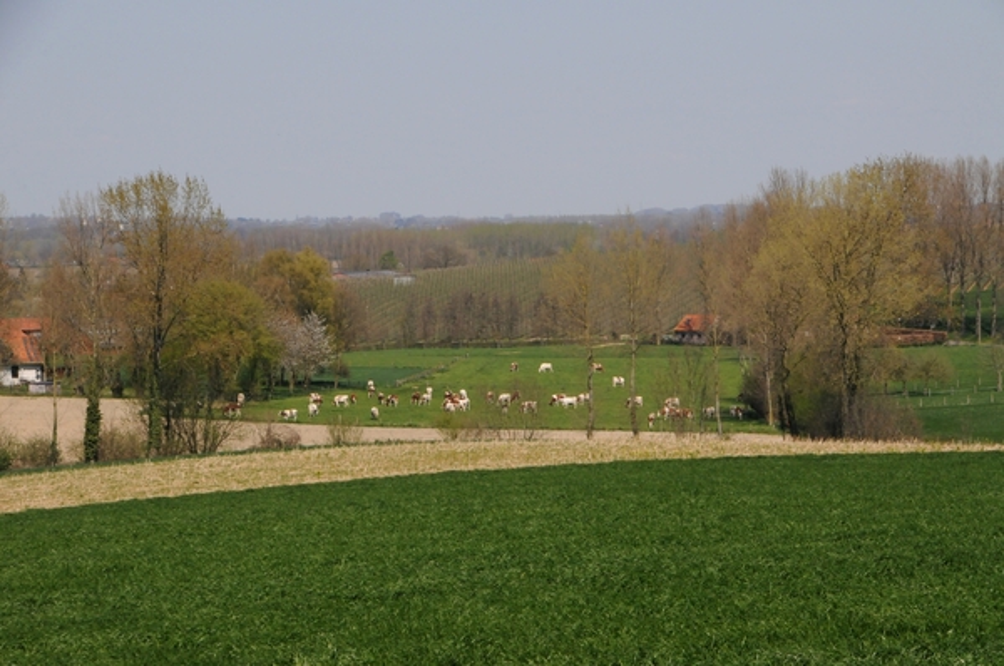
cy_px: 333
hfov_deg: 13.7
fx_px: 4177
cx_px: 502
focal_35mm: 150
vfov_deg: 9.1
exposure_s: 1/800
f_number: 14
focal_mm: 100
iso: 800
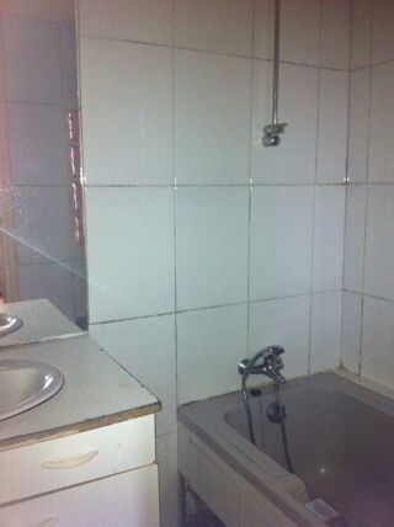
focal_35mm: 35
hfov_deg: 40.6
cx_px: 197
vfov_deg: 52.7
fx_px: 532
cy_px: 264
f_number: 2.8
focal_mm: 3.85
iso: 250
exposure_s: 1/15
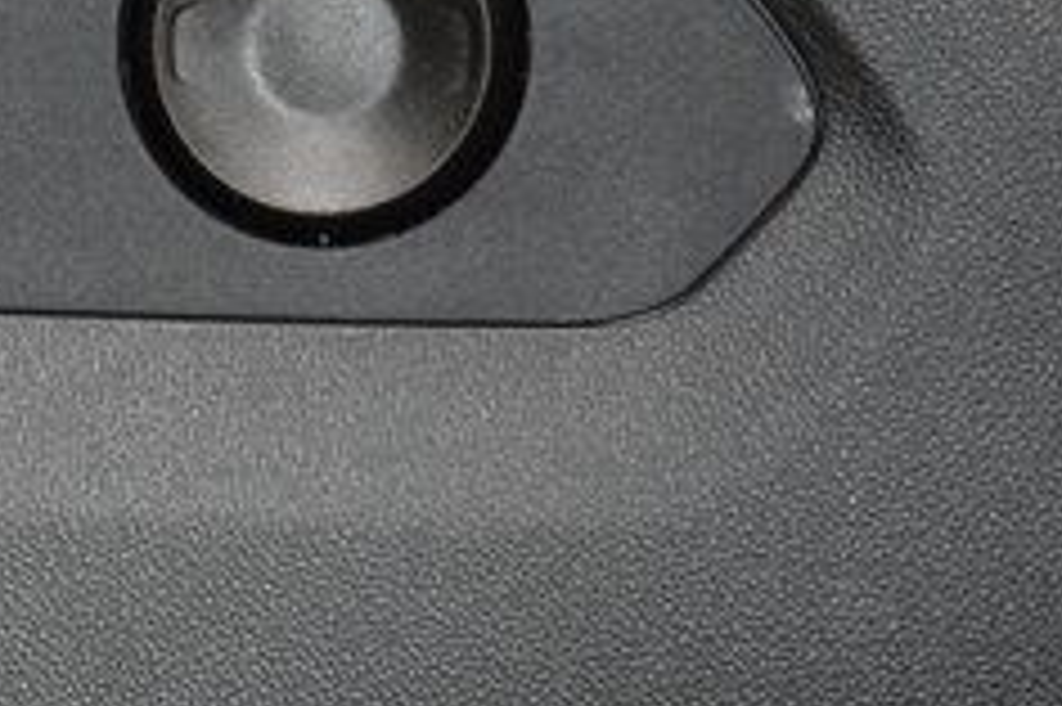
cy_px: 56
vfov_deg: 4.8
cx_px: -288
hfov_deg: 7.2
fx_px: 8401
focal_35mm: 285
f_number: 4.5
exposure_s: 1/80
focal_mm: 70
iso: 2500
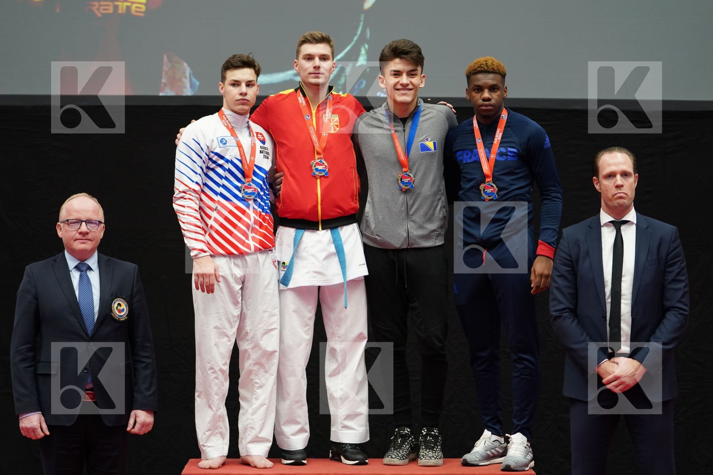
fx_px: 1980
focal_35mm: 100
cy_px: 238
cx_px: 356
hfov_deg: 20.4
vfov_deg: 13.7
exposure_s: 1/500
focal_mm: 100
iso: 2000
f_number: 2.8
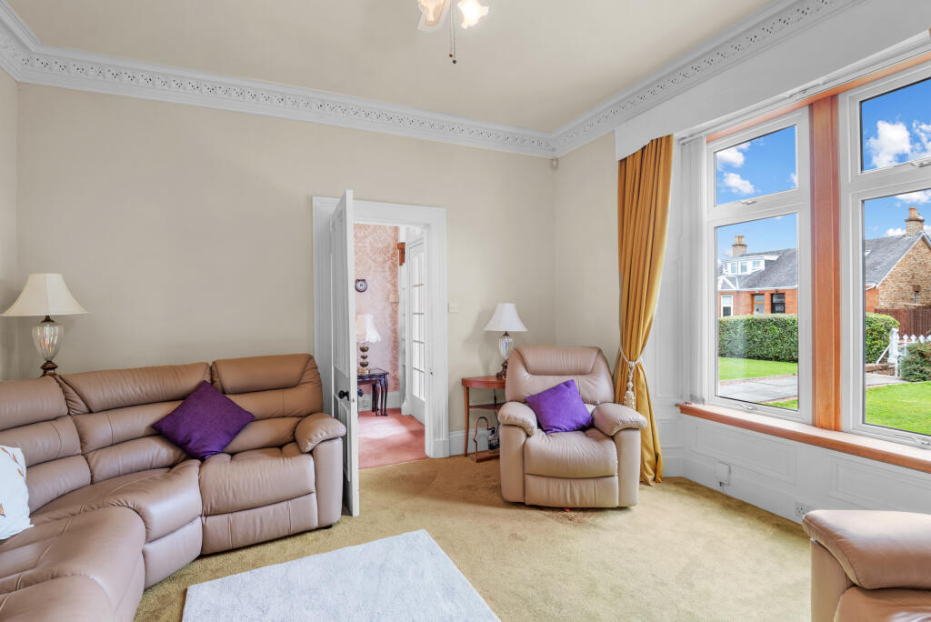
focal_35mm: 16
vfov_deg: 73.8
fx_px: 414
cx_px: 466
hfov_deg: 96.7
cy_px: 311
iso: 250
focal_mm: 16
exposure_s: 1/1.25
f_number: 9
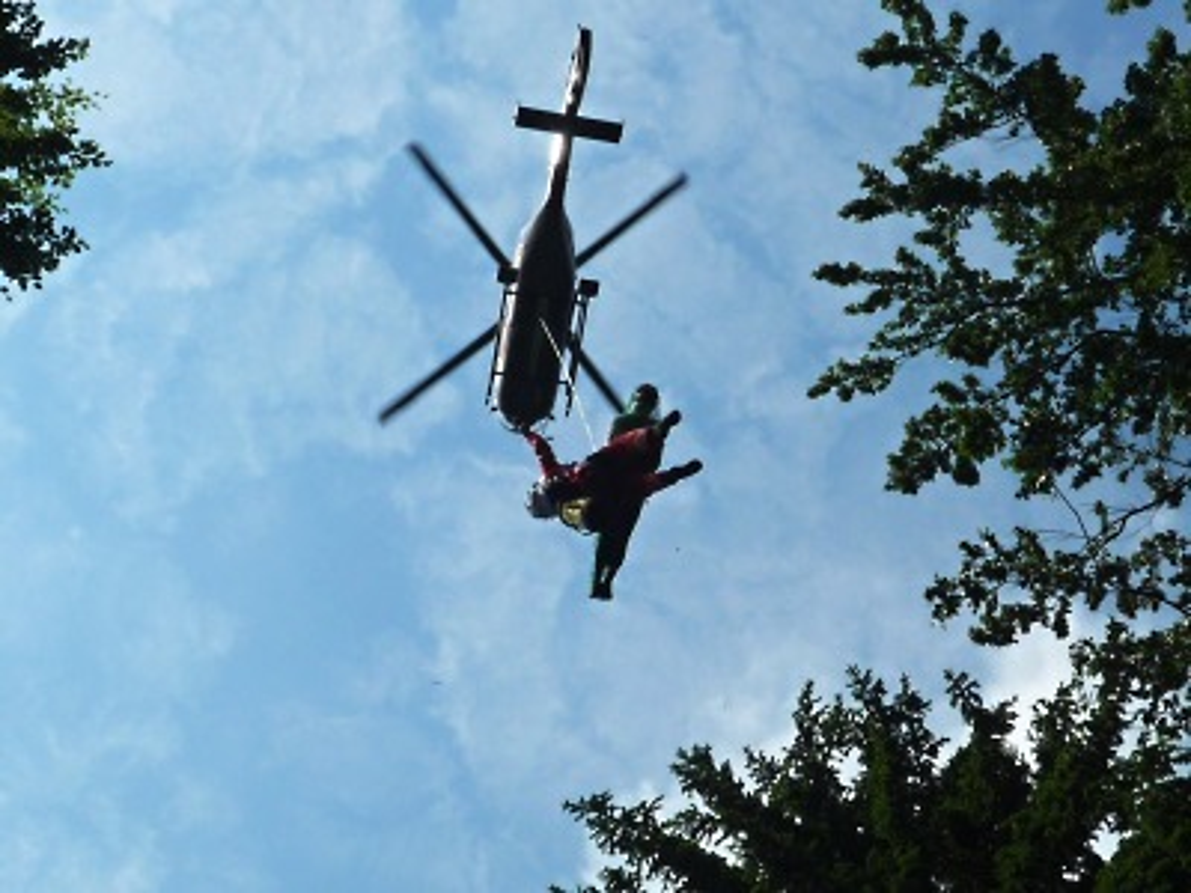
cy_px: 446
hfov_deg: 23.3
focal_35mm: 84
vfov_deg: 17.6
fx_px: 2890
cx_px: 596
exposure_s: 1/640
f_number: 7.1
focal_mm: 8.3
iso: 100
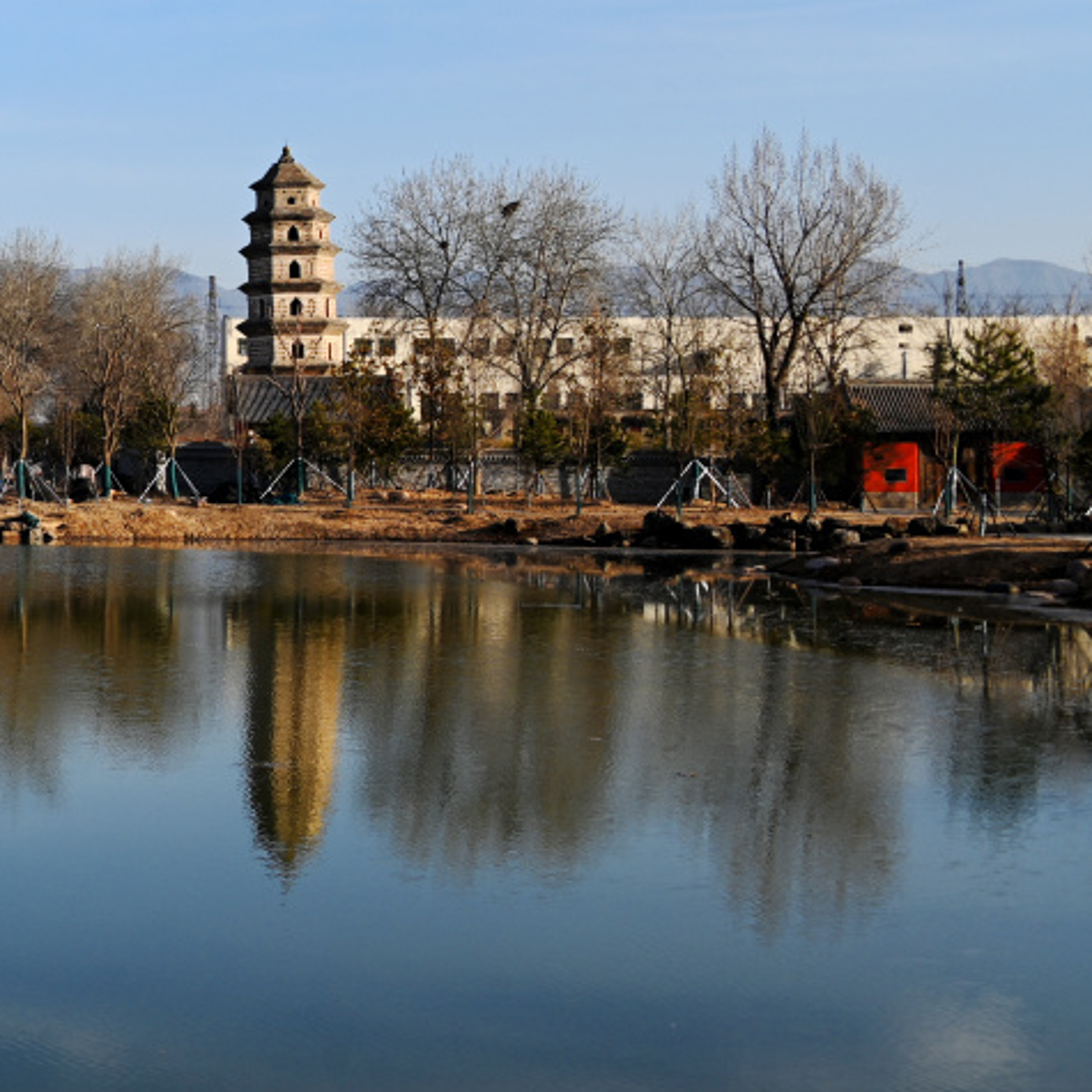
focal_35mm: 73
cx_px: -274
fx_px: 2605
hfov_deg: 21.7
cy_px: 375
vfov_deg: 23.6
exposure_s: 1/400
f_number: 8
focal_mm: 34
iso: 100
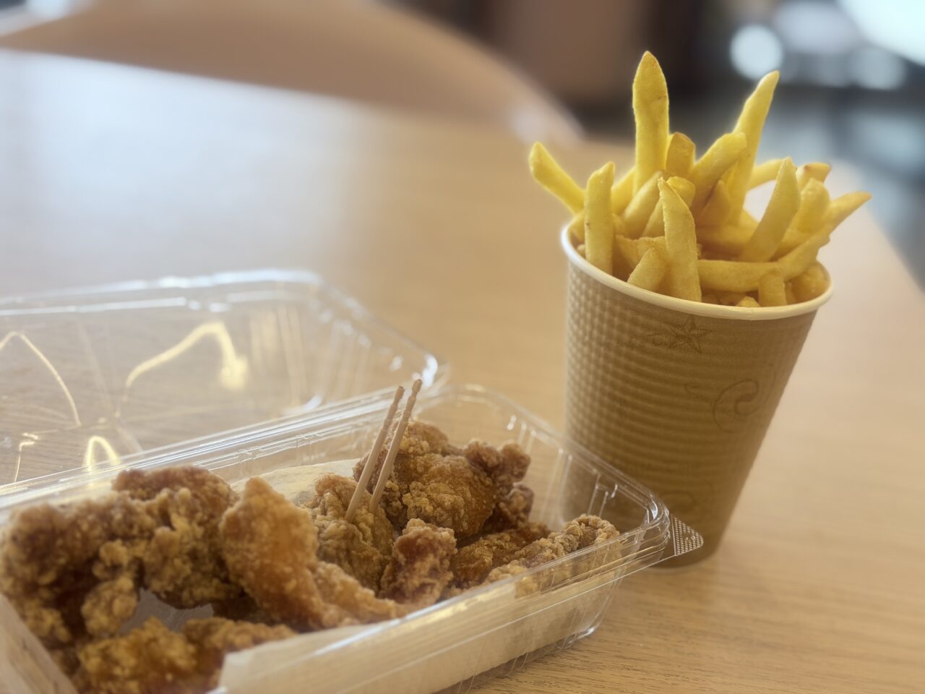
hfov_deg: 39.7
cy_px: 347
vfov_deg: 30.3
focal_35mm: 48
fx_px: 1283
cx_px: 462
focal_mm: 6.76
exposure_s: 1/122
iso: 50
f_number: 1.78
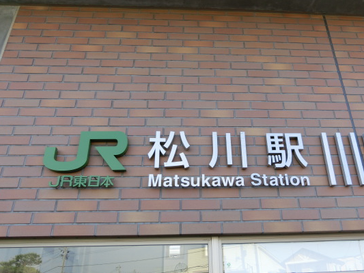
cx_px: 212
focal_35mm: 30
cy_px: 141
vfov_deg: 46.8
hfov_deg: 59.6
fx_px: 316
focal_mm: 4.5
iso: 80
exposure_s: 1/160
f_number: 3.5
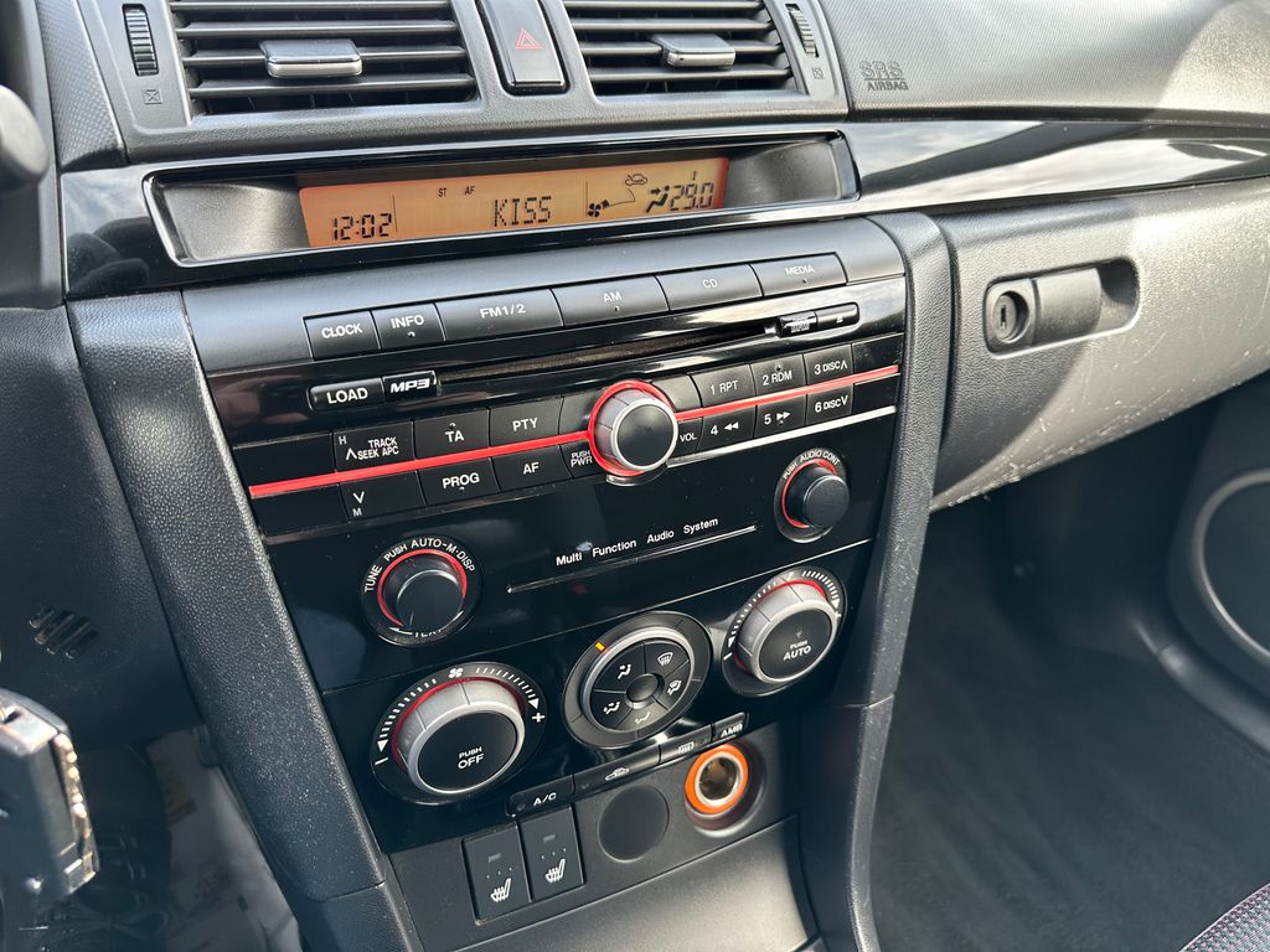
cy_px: 476
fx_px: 881
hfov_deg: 71.6
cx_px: 635
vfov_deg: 56.8
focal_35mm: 24
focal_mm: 6.86
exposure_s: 1/121
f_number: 1.78
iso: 125
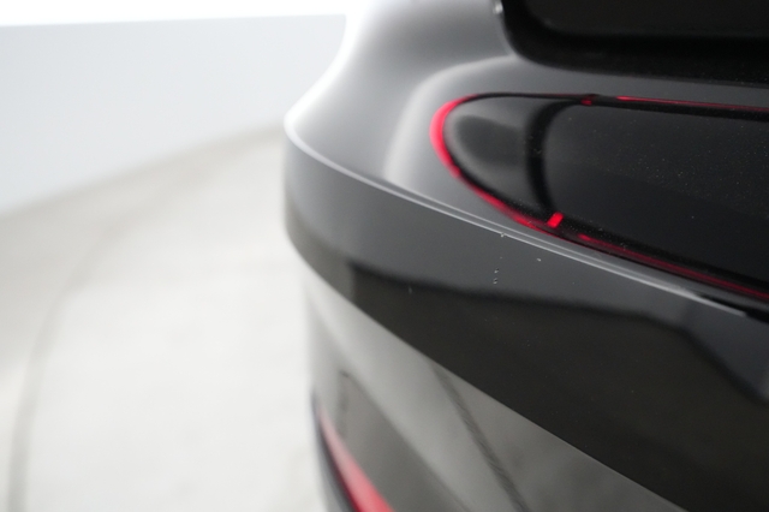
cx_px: 384
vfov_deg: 53.1
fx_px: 512
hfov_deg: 73.8
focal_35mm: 24
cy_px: 256
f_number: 5
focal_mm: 24
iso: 12800
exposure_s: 1/200
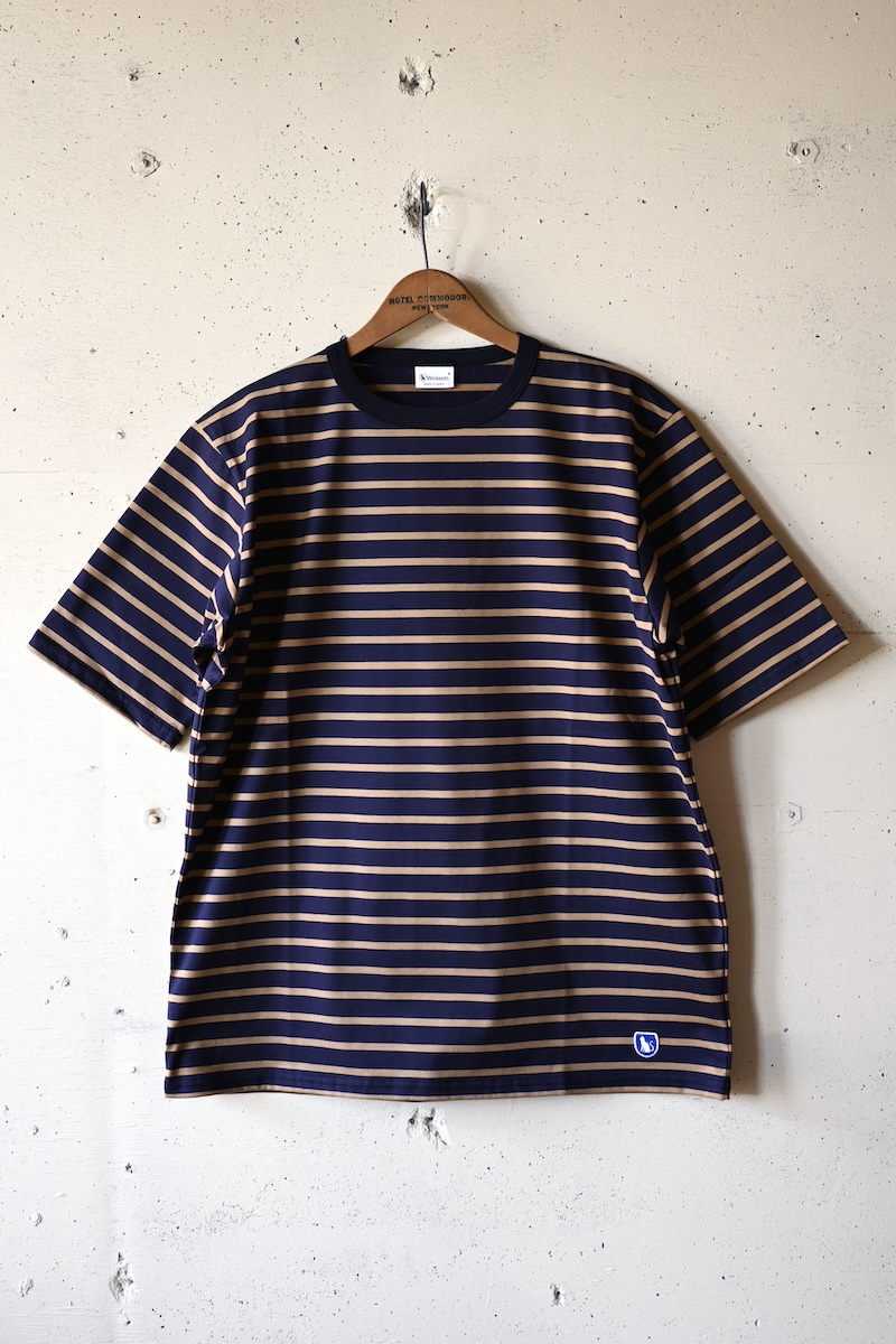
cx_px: 448
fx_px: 1568
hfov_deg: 31.9
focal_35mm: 42
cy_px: 672
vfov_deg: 46.4
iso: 100
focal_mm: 28
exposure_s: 1/50
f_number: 2.8
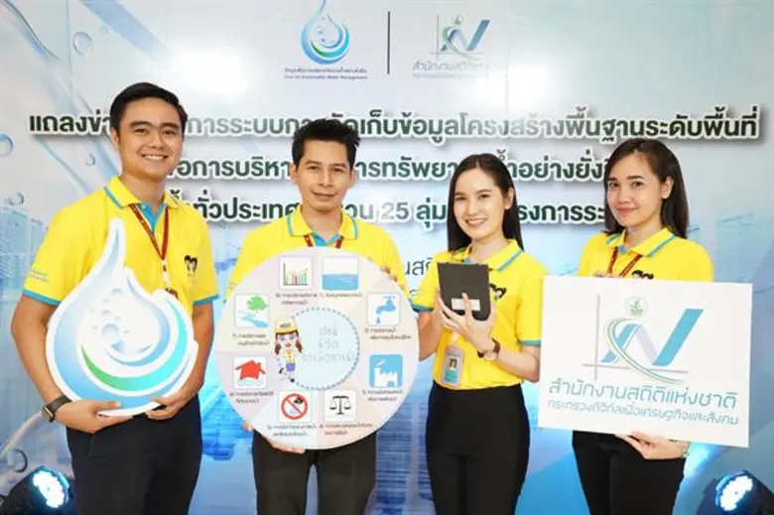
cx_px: 387
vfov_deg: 35.9
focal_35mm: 37
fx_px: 795
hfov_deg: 51.9
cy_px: 258
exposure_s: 1/60
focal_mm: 37
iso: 2500
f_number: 6.3
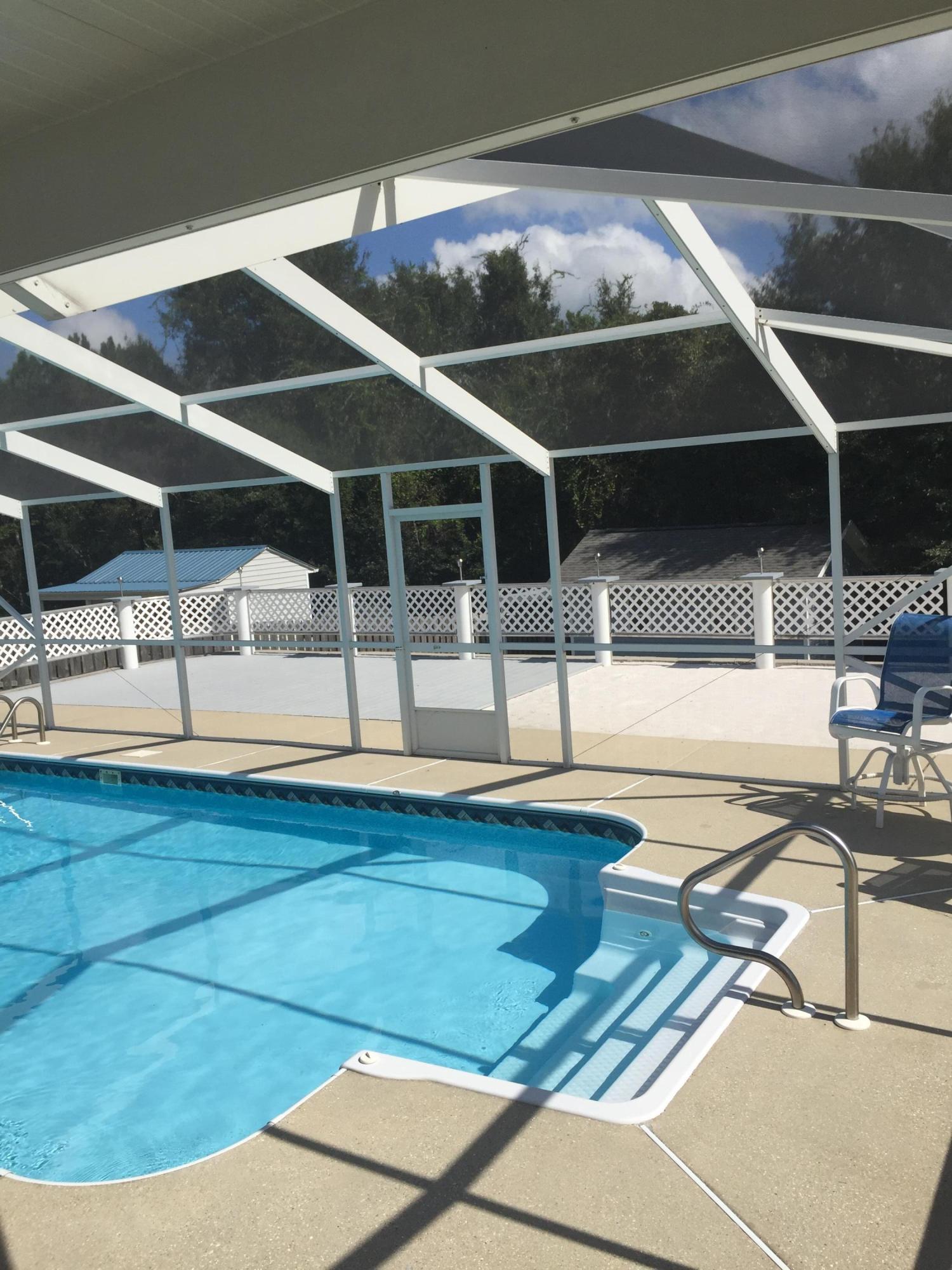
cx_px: 476
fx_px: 1063
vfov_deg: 61.7
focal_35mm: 29
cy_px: 635
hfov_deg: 48.2
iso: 32
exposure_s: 1/2639
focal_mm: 4.15
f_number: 2.2
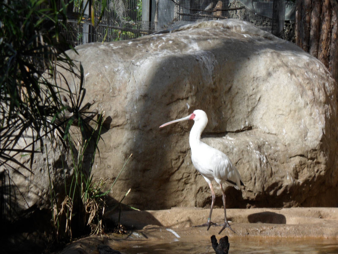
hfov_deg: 9.8
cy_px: 127
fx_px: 1963
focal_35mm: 201
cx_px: 169
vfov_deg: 7.4
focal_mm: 36.2
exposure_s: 1/250
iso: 80
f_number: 5.6
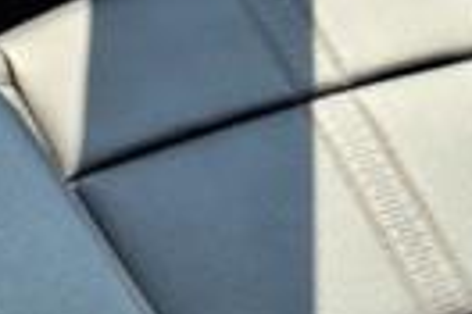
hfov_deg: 14.6
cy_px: -460
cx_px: 547
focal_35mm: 136
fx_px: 1783
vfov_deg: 9.0
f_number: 1.9
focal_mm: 3.58
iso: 40
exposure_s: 1/476
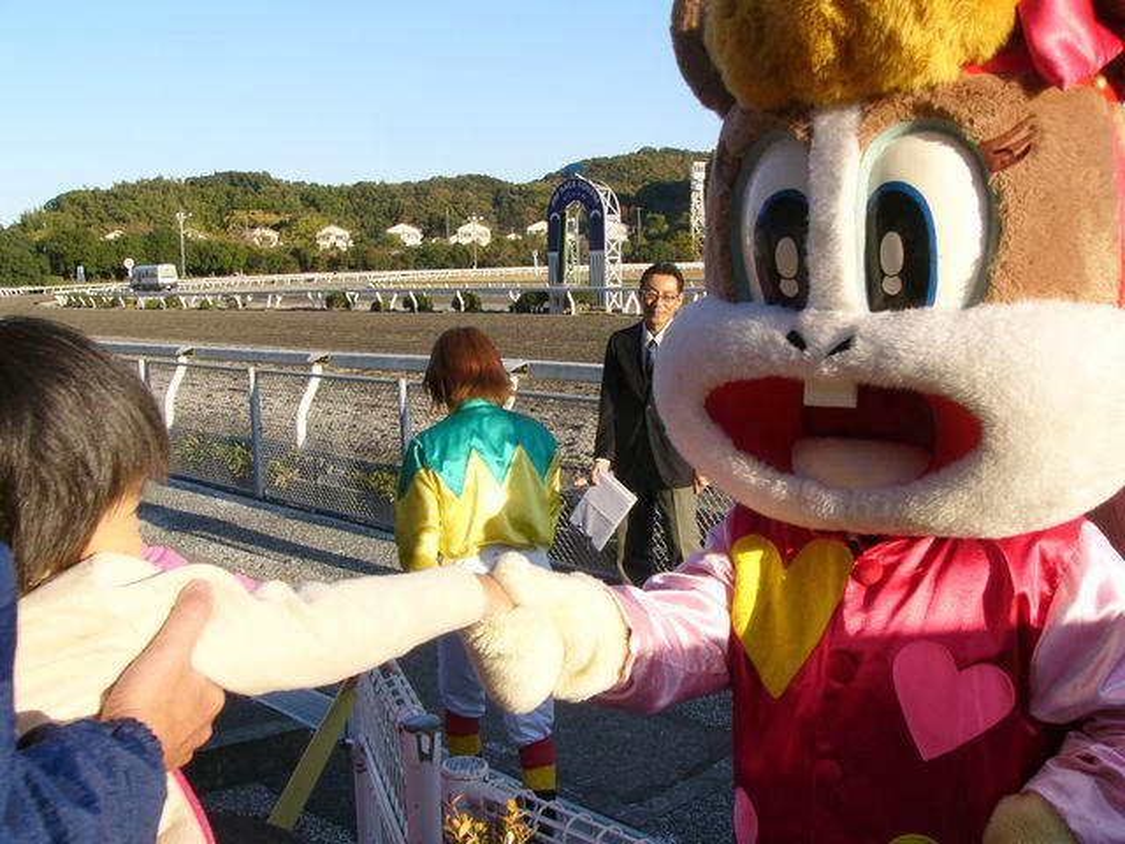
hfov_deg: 51.4
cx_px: 562
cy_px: 422
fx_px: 1170
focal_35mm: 36
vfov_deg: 39.7
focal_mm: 6
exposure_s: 1/100
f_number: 3.7
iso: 50
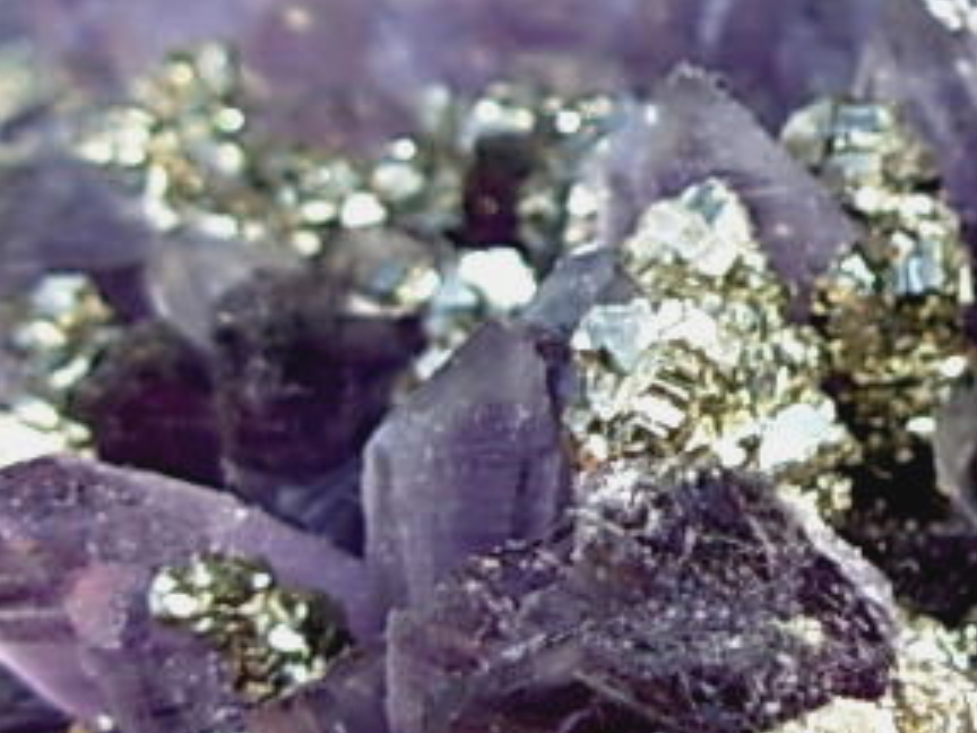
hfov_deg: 14.1
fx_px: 3810
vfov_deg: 11.0
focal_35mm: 135
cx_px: 1194
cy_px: 268
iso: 50
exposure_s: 1/144
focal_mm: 6.3
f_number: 2.9
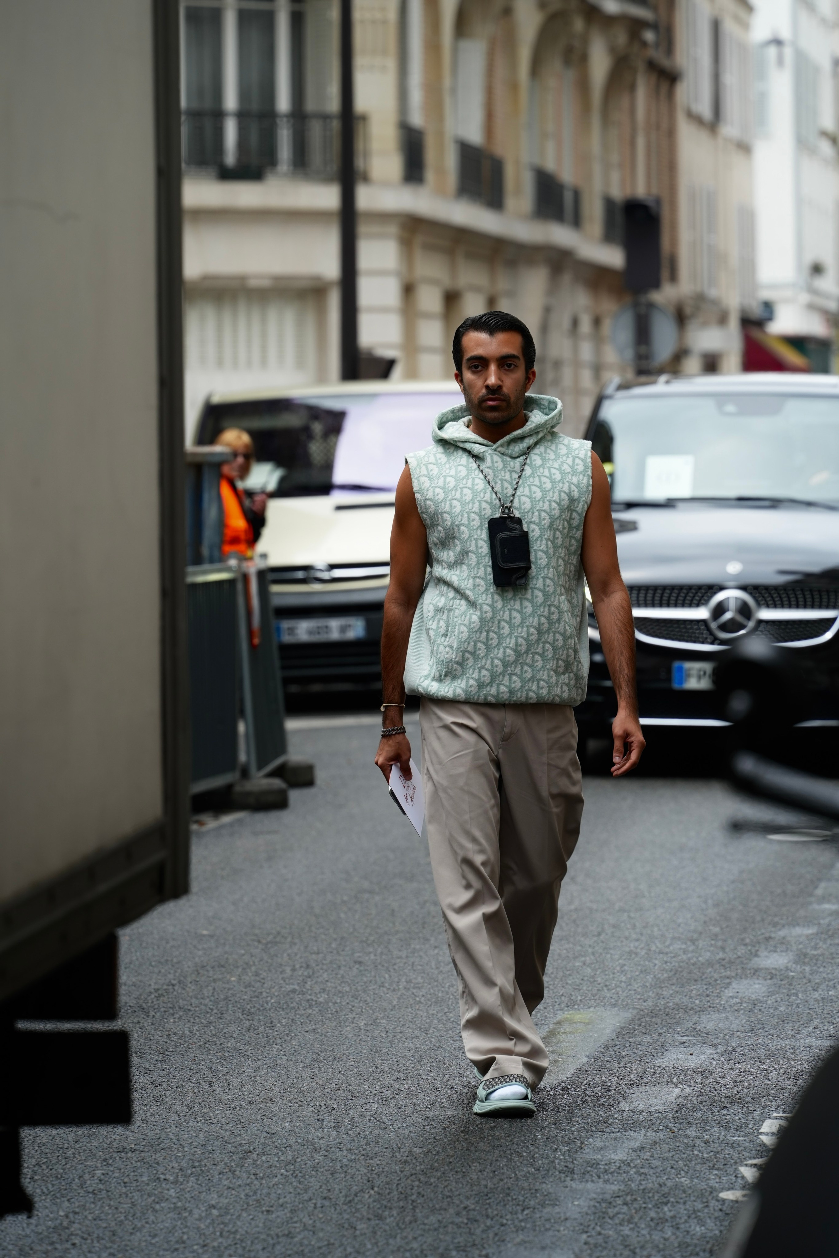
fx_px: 6292
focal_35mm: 180
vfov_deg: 11.4
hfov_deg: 7.6
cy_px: 629
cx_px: 420
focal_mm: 180
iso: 200
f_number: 5.6
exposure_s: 1/320
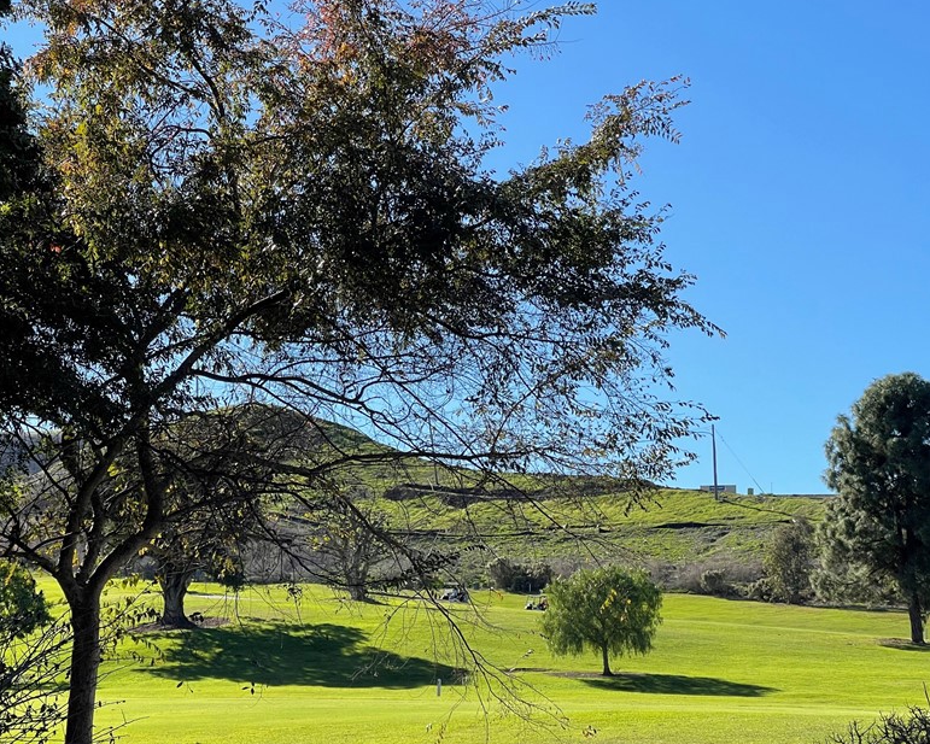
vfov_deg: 18.5
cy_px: 357
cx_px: 574
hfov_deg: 23.0
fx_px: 2285
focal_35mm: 83
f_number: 2.2
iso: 20
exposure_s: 1/1263
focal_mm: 7.5
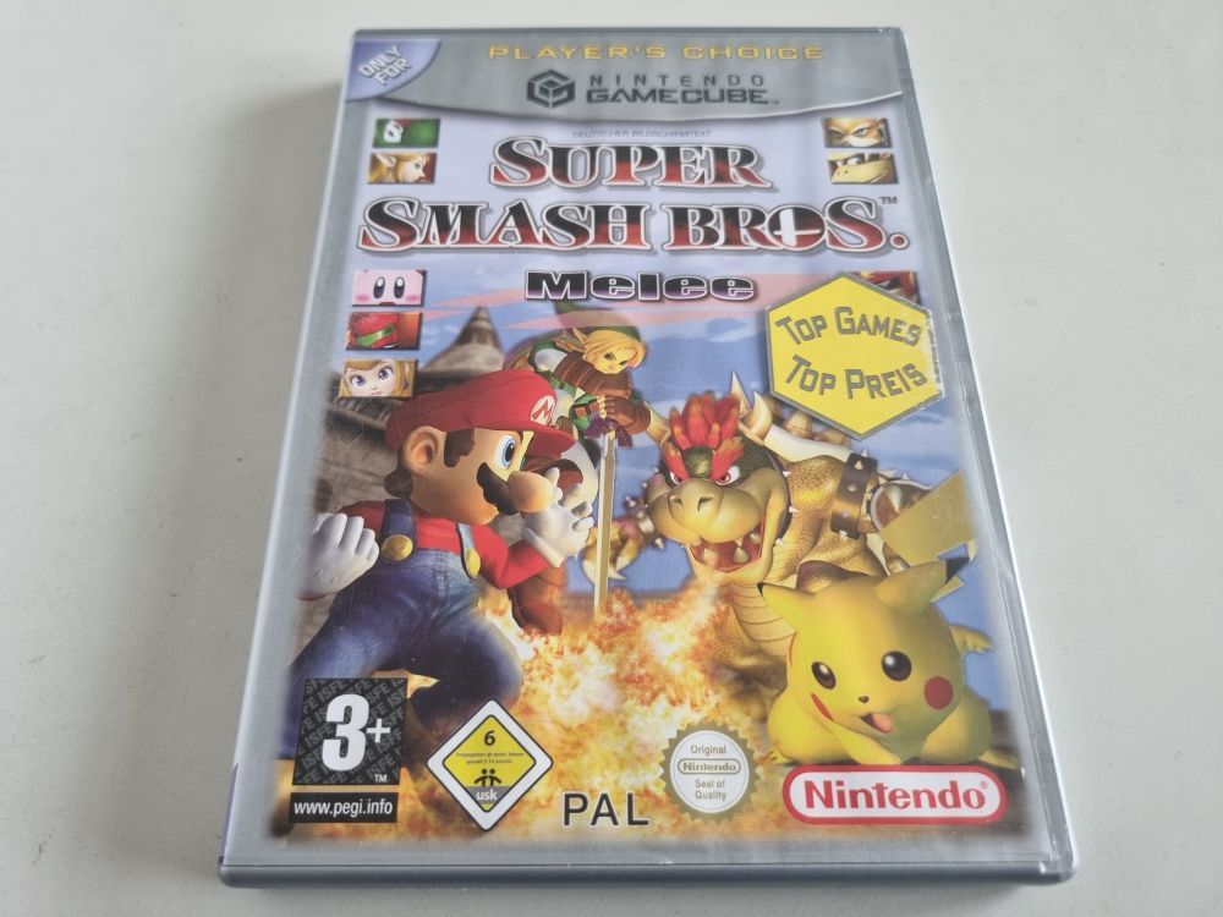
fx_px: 919
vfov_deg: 53.1
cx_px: 612
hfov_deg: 67.3
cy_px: 458
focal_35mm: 26
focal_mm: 5.4
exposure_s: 1/100
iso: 200
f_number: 1.8
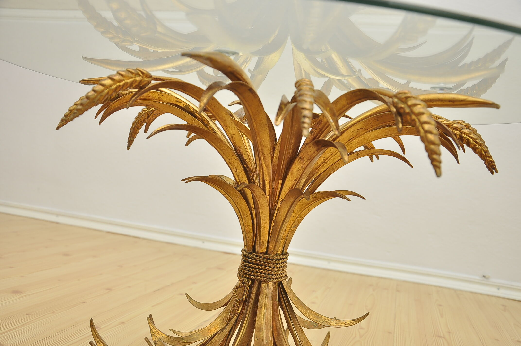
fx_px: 520
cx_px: 260
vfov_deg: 36.8
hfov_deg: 53.2
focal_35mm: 36
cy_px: 173
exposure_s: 1/200
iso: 200
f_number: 5
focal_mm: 24
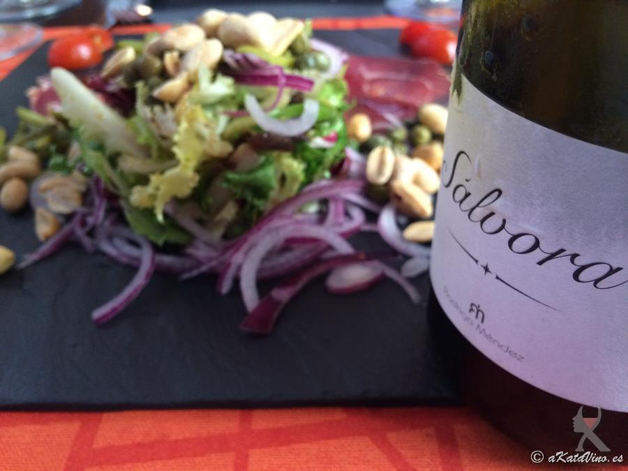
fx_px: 544
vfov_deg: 46.8
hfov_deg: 60.0
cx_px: 314
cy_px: 236
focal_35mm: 30
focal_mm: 4.12
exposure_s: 1/30
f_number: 2.2
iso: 200
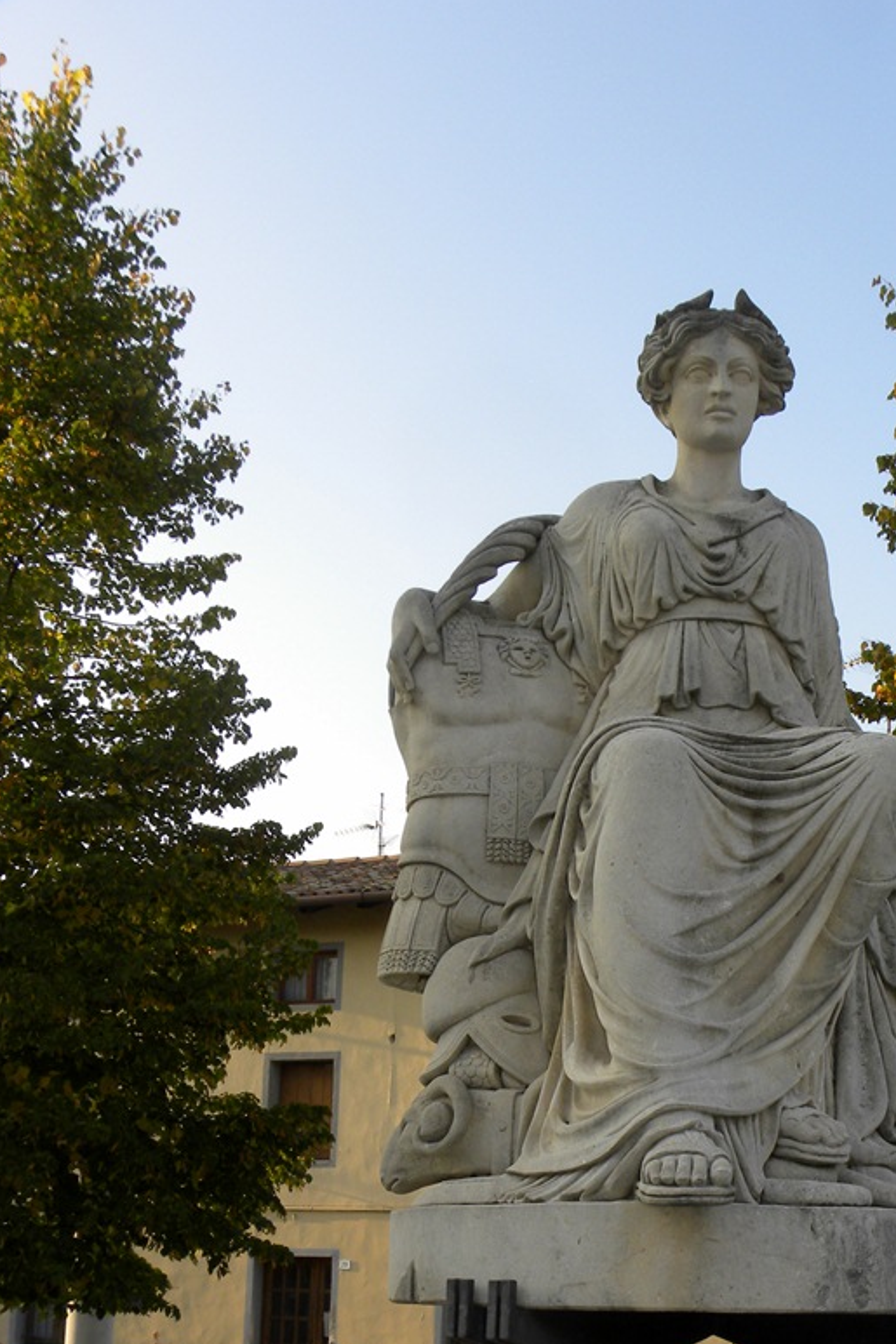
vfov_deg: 38.5
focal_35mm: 51
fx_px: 1905
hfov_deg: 26.2
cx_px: 647
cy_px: 883
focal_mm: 6.6
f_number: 6.3
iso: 64
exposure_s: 1/84.2
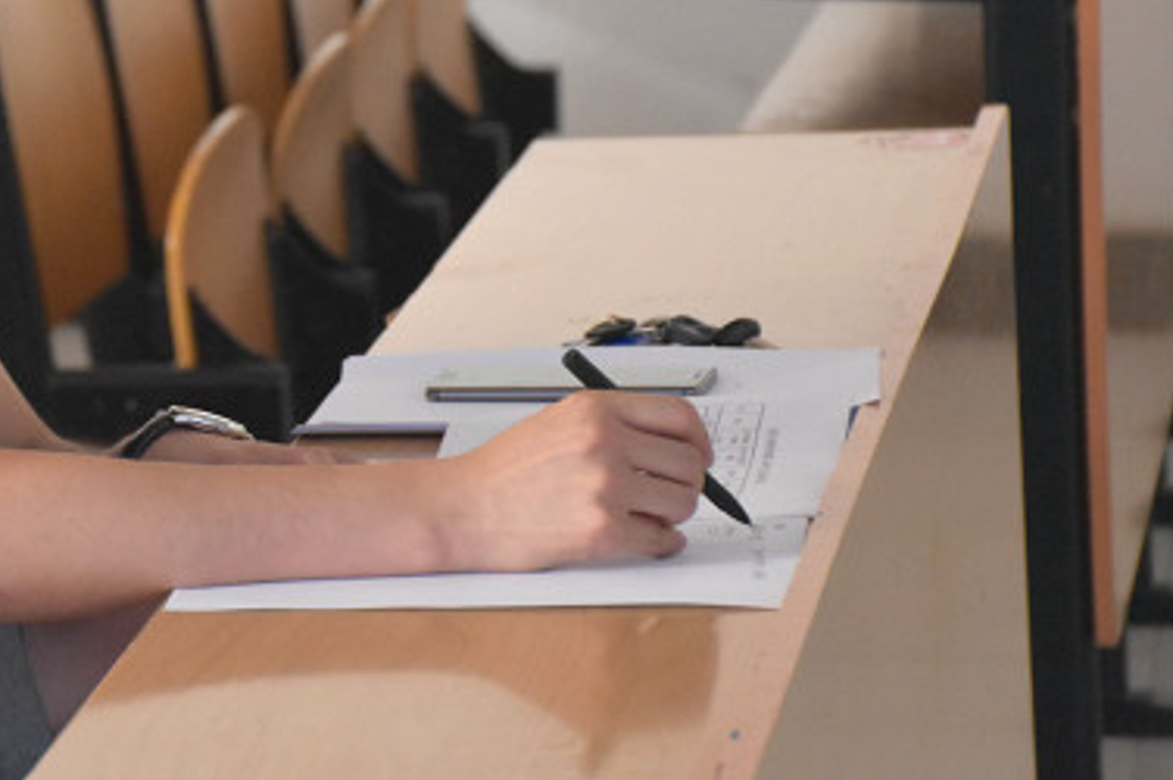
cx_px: 187
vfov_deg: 6.0
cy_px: 184
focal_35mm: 230
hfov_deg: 8.9
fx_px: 7487
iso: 3600
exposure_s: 1/60
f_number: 5.3
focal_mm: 90
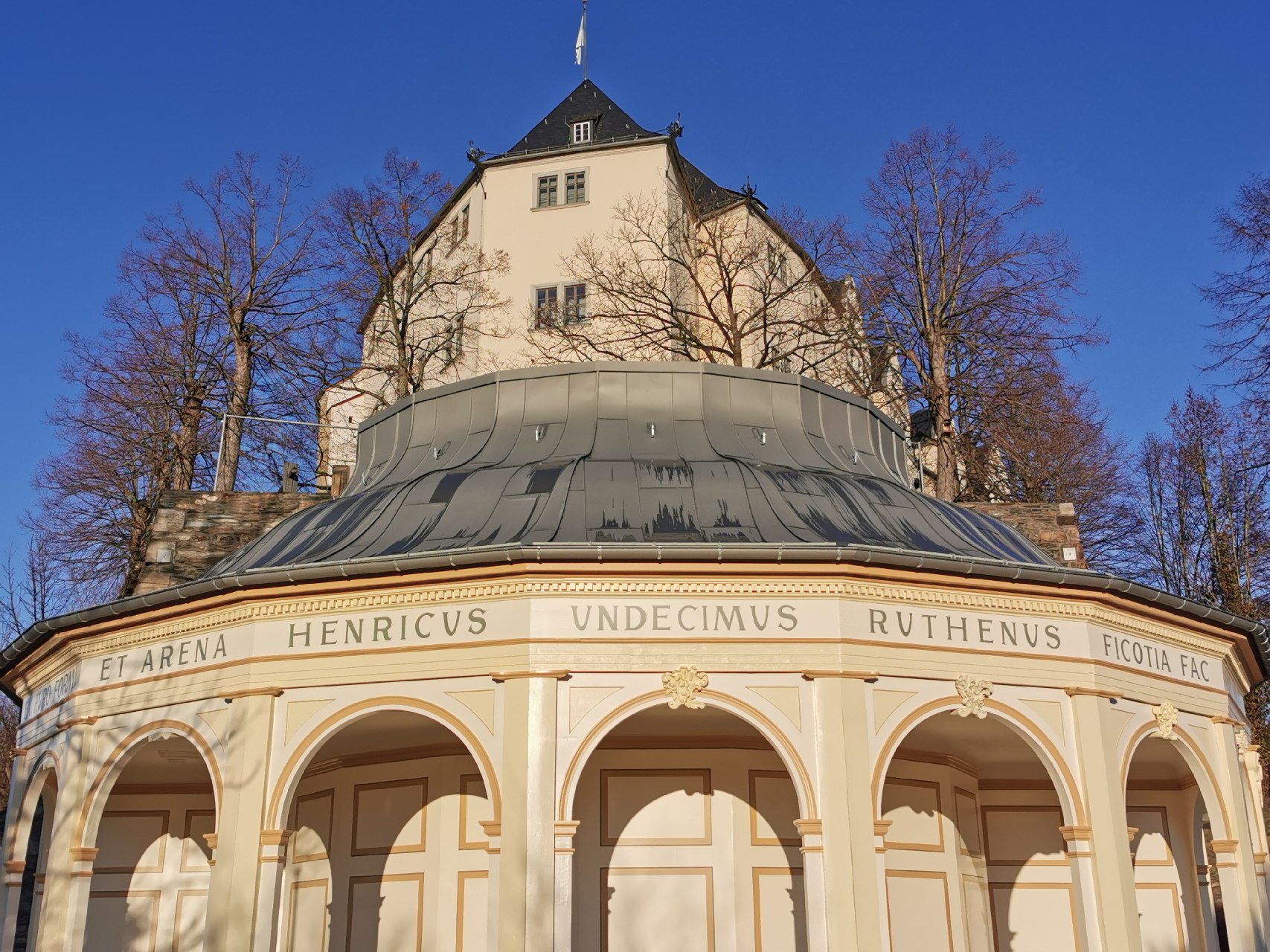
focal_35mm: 37
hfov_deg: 50.1
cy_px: 476
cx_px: 635
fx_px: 1357
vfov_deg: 38.7
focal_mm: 5.56
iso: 50
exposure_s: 1/9174
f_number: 1.6
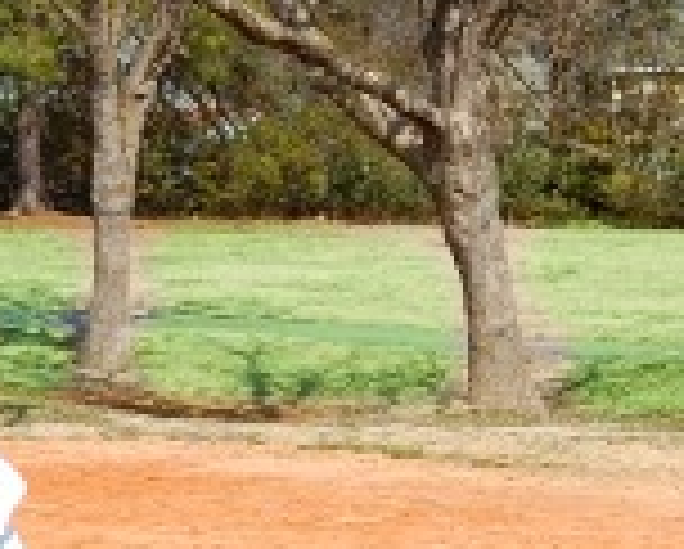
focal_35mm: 144
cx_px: 531
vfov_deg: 10.6
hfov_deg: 13.3
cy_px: 560
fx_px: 2919
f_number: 9
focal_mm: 26
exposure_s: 1/320
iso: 200
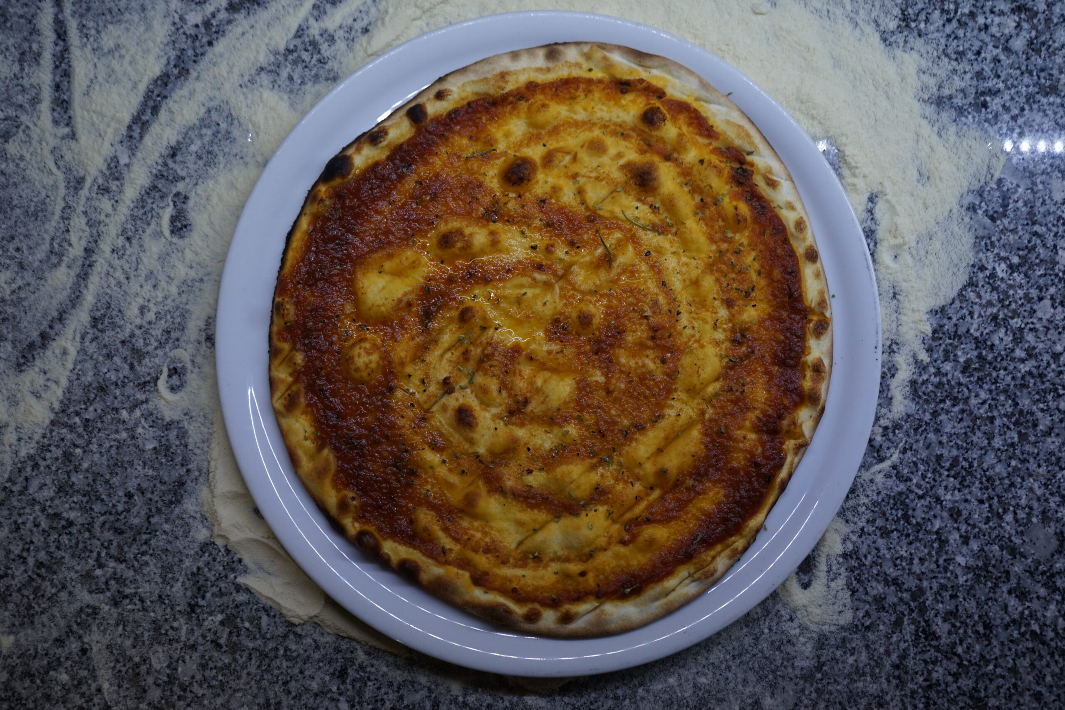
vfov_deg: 35.9
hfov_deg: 51.9
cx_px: 532
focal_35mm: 37
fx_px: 1095
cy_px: 355
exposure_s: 1/160
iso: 640
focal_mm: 37
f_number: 4
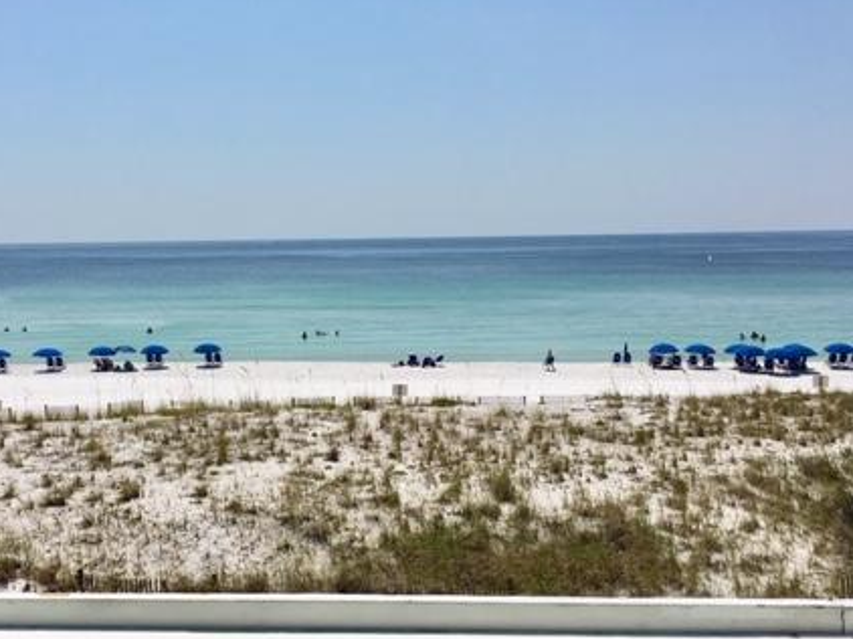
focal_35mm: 44
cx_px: 311
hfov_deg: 42.6
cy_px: 332
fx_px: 1084
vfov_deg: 32.8
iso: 25
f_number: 2.2
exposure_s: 1/5128
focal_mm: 4.15
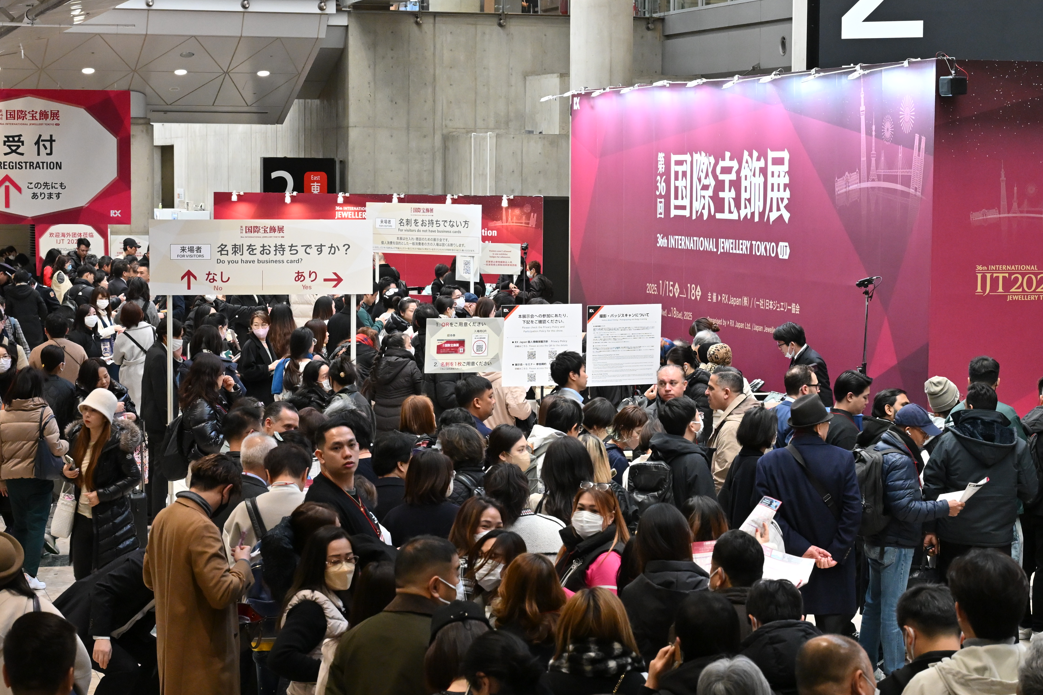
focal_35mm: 86
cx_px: 539
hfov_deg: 23.6
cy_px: 430
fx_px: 2492
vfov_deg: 15.9
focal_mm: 64
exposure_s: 1/160
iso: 4000
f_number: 8
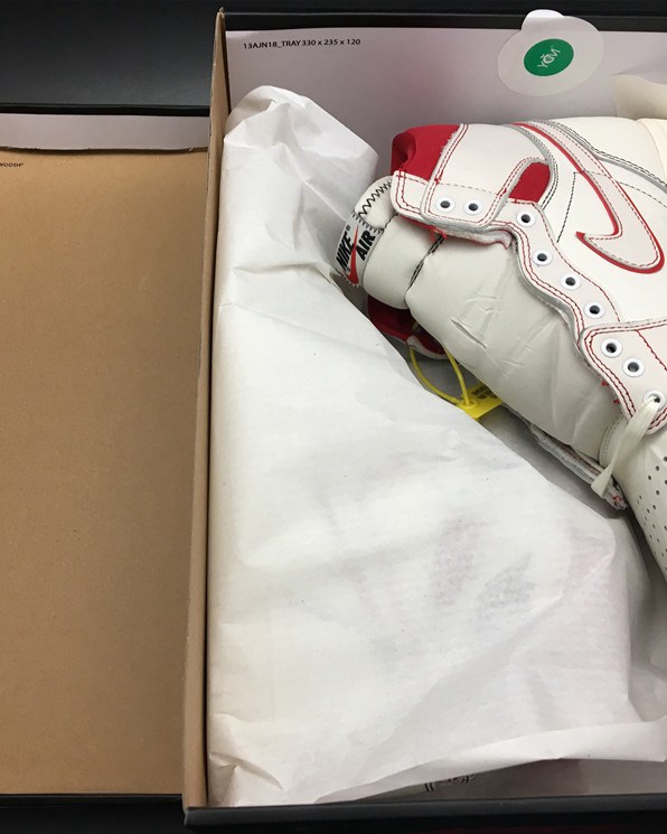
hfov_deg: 39.2
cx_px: 327
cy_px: 419
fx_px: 938
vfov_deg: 47.9
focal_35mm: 38
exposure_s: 1/33
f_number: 2.2
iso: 64
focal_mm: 4.15
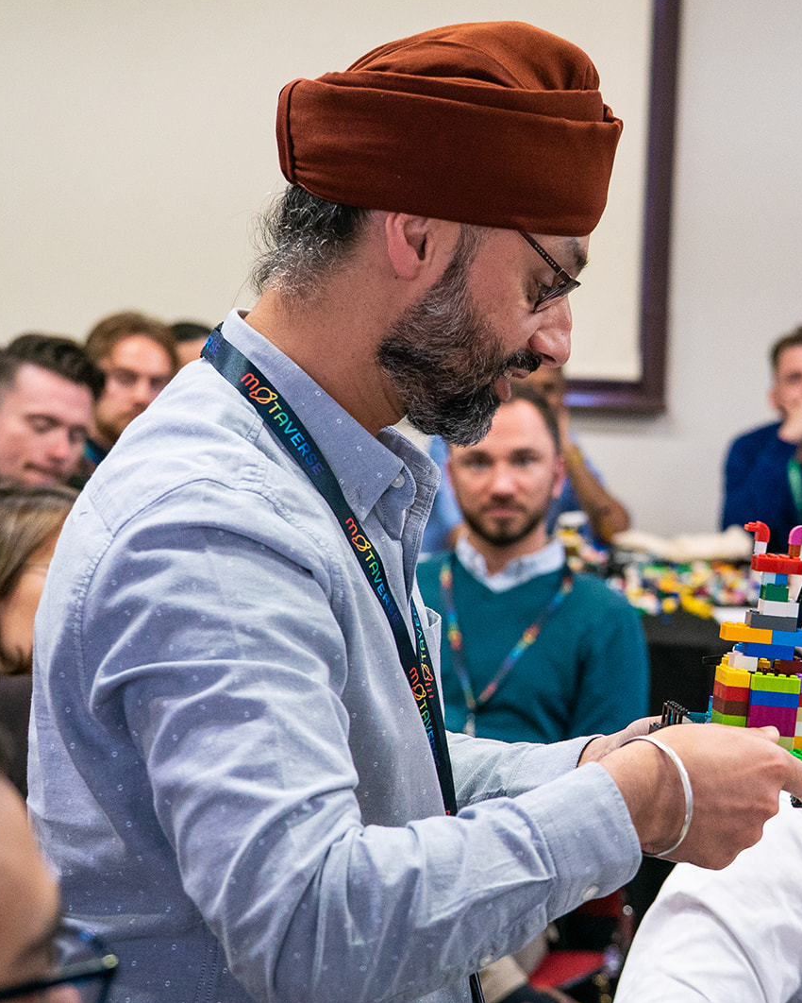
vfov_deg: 19.4
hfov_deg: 15.5
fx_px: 2936
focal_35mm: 99
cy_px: 500
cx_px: 609
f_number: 5.6
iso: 3200
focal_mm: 70
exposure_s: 1/60
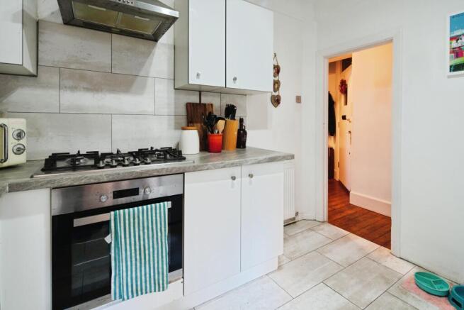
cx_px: 232
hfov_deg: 93.3
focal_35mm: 17
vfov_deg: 70.5
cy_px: 155
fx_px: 219
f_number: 11
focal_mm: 17
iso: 640
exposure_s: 1/5
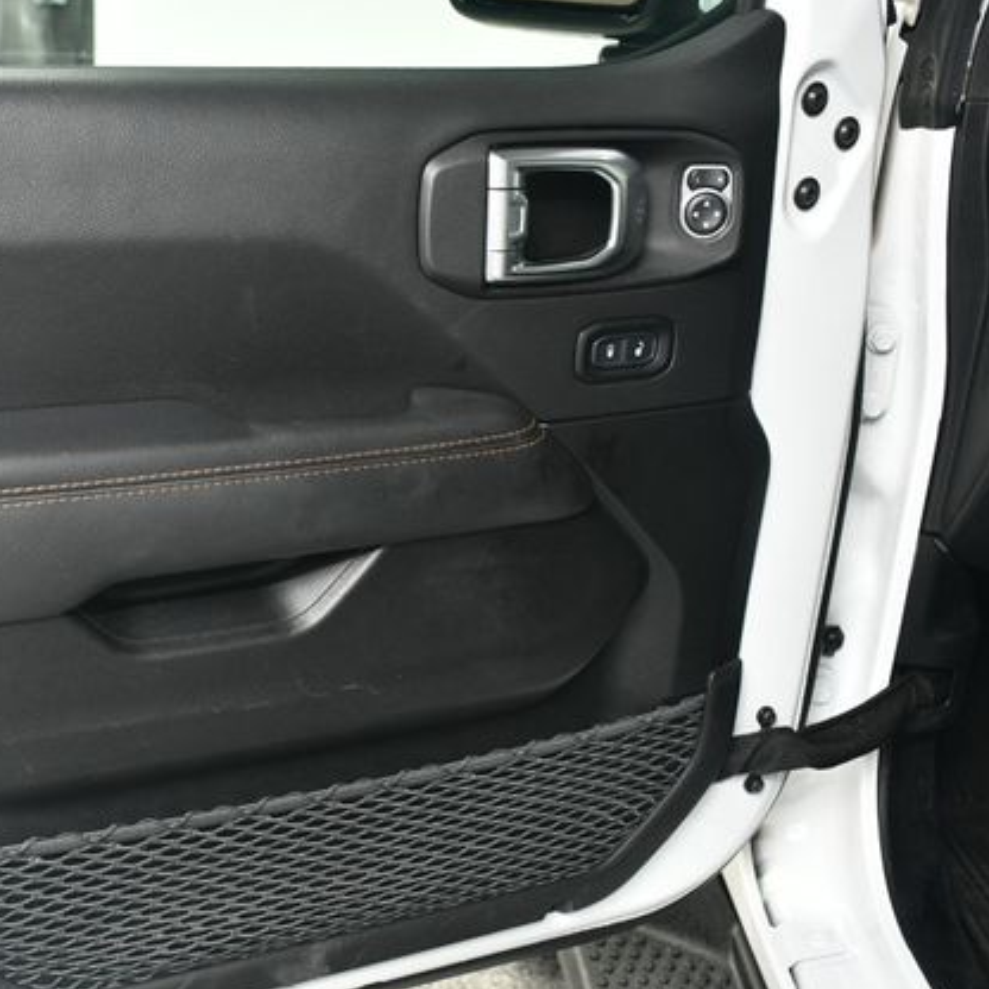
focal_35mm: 51
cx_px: 250
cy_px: 497
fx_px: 1649
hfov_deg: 32.8
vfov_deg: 33.4
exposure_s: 1/160
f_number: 5
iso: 100
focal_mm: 26
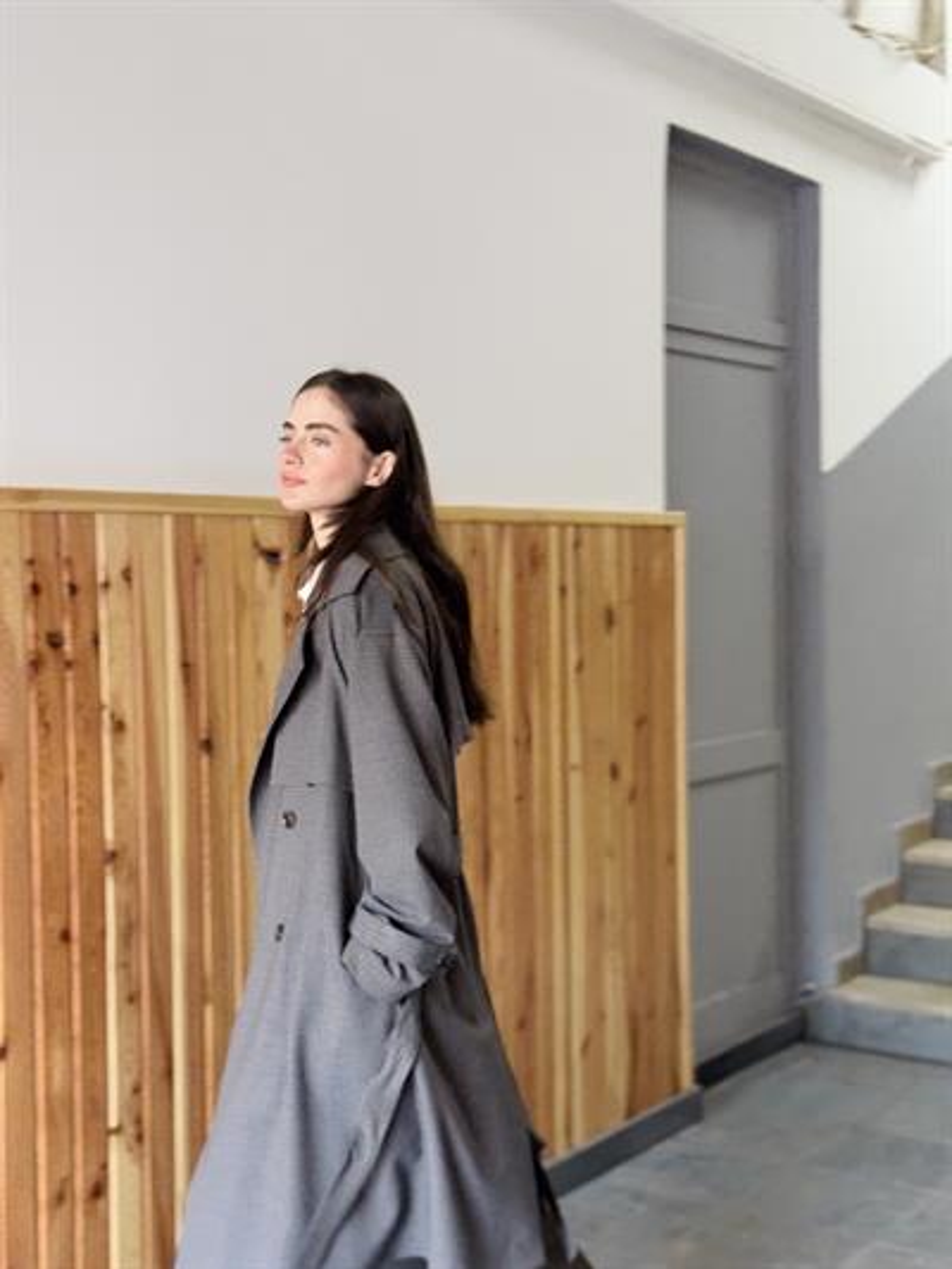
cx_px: 476
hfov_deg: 30.3
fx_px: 1759
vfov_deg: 39.6
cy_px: 634
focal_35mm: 48
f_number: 1.78
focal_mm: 6.76
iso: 250
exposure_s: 1/40
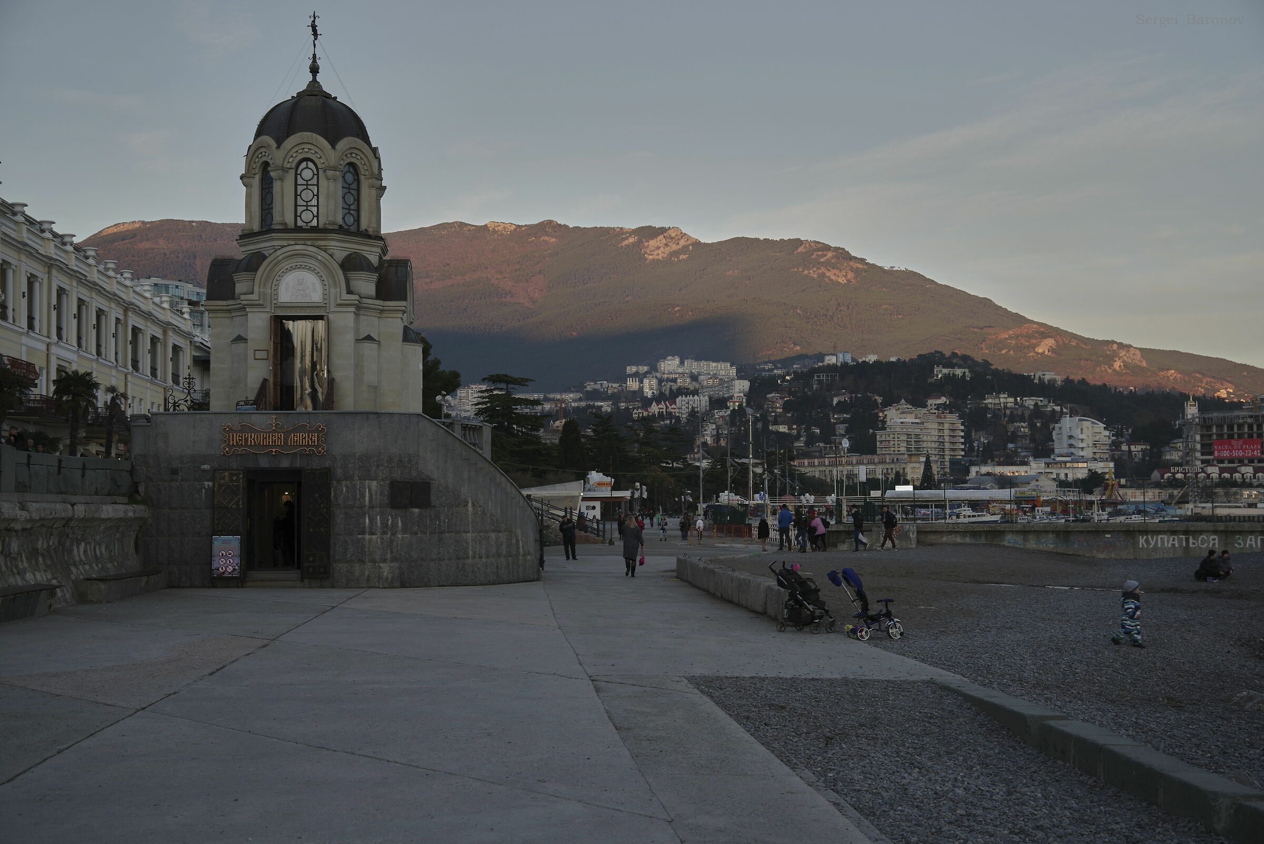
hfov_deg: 43.6
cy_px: 422
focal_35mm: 45
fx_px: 1580
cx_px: 632
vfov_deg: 29.9
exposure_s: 1/60
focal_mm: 45
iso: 100
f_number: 6.3
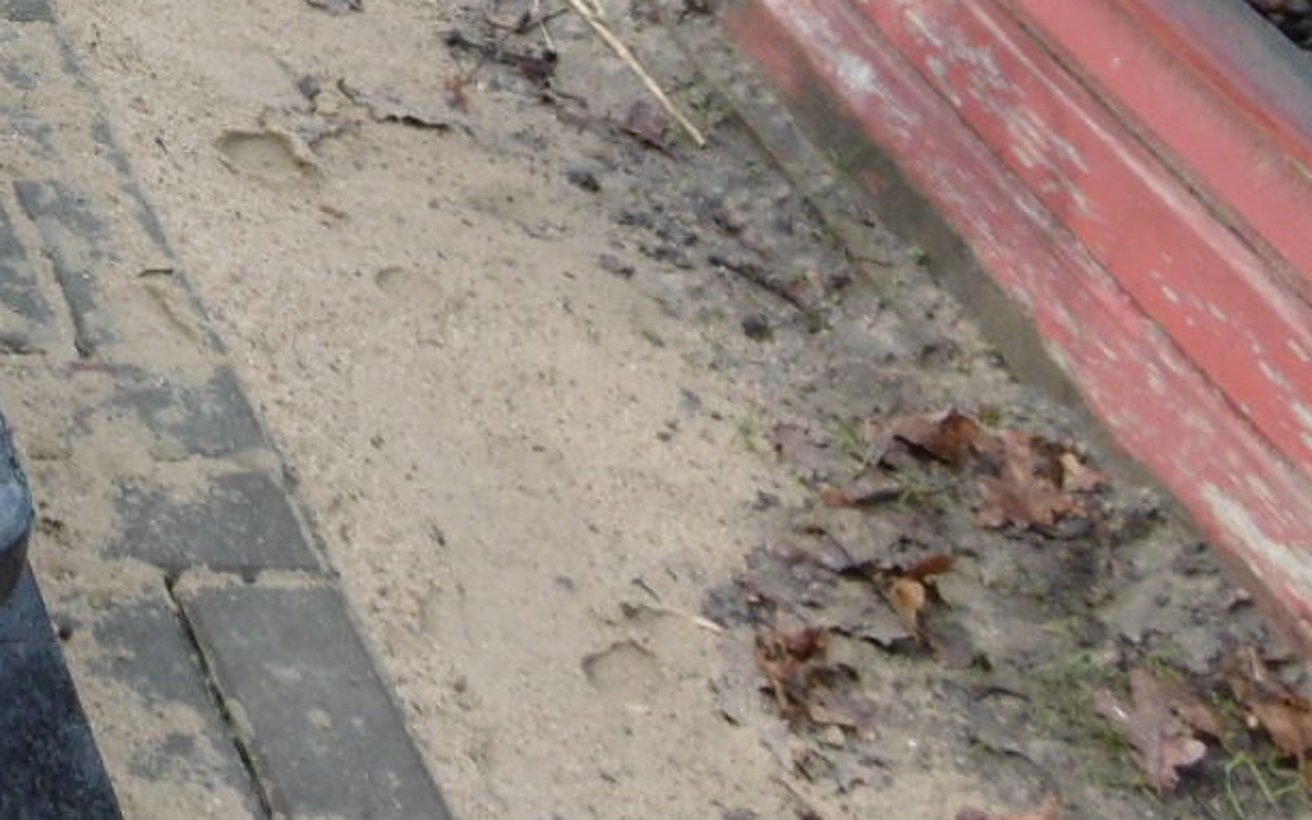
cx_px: -591
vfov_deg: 14.4
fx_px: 3039
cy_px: -370
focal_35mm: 85
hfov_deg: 21.1
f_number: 3.1
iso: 100
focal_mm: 4.3
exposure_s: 1/400
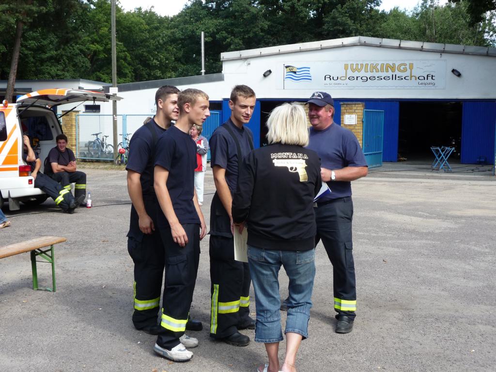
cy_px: 186
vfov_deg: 30.3
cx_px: 248
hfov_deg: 39.7
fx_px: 688
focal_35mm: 48
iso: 100
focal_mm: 8
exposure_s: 1/200
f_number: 4.2
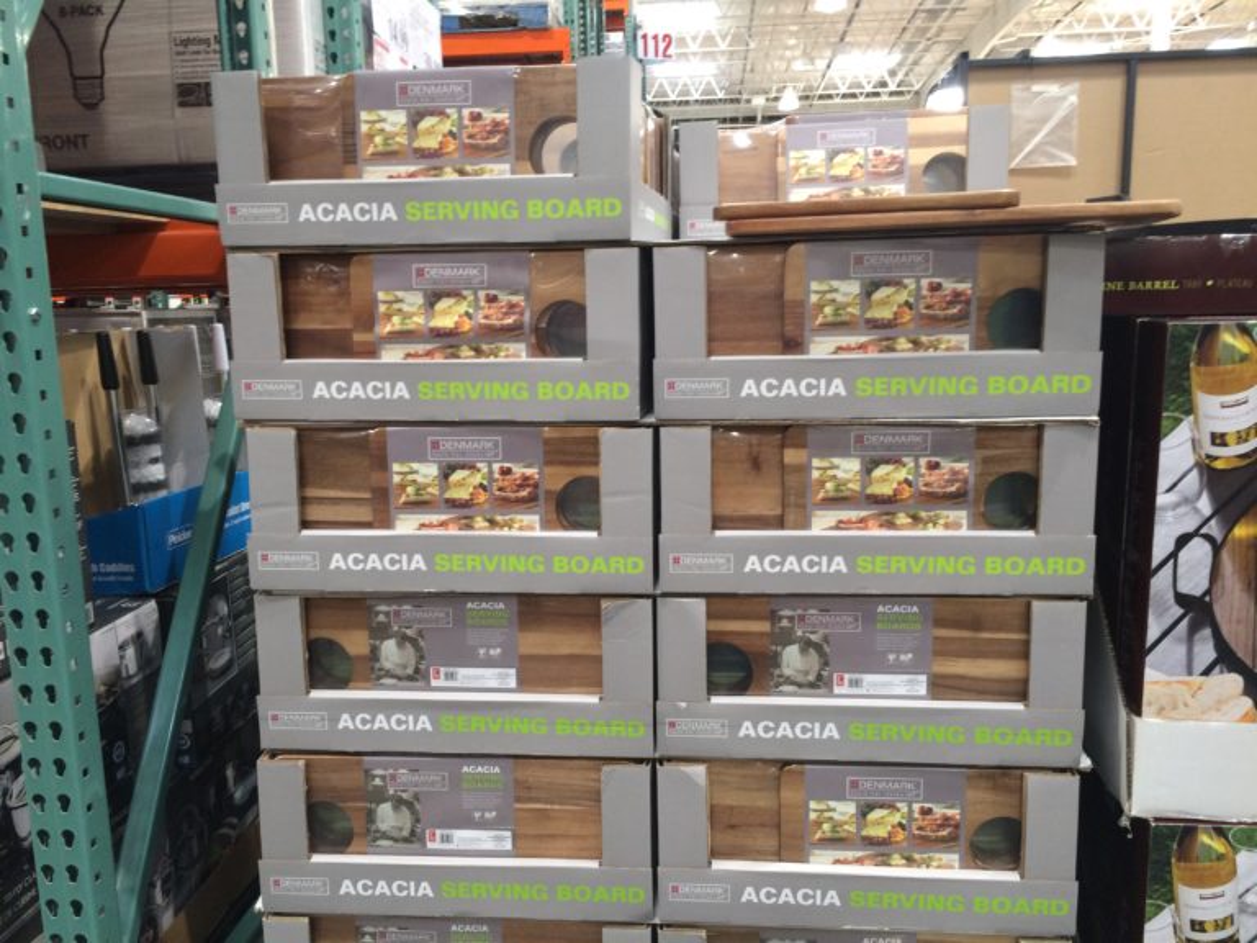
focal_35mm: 29
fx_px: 1053
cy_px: 472
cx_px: 628
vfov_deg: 48.2
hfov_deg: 61.7
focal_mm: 4.15
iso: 125
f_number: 2.2
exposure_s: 1/30
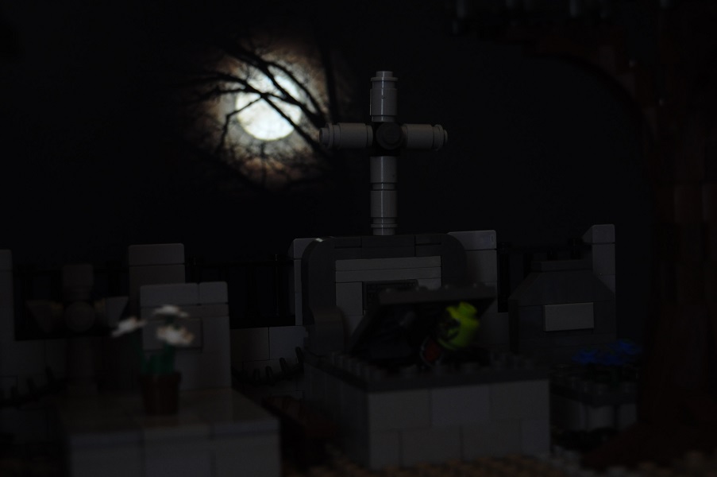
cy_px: 238
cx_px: 358
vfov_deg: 19.7
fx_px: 1373
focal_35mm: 69
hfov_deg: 29.3
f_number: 5.3
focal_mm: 46
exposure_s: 1/30
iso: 1250
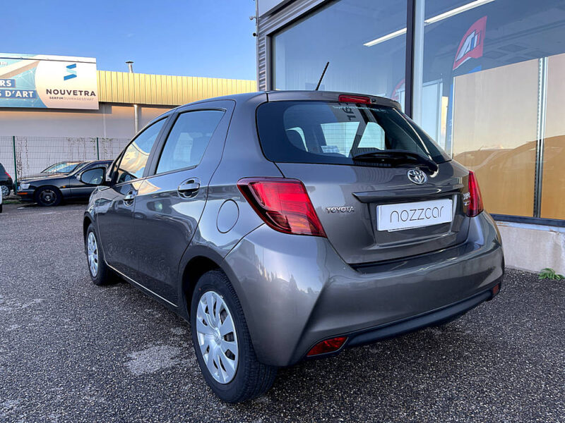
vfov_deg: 53.1
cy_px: 212
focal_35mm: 26
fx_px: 424
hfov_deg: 67.3
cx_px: 282
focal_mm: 5.1
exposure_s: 1/287
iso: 32
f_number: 1.6
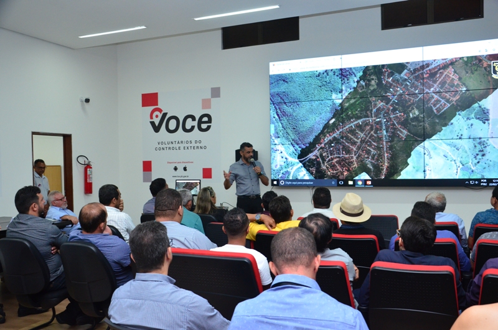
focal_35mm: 36
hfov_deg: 53.2
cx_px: 249
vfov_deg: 36.7
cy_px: 165
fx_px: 497
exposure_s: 1/80
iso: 1600
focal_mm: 24
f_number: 5.6
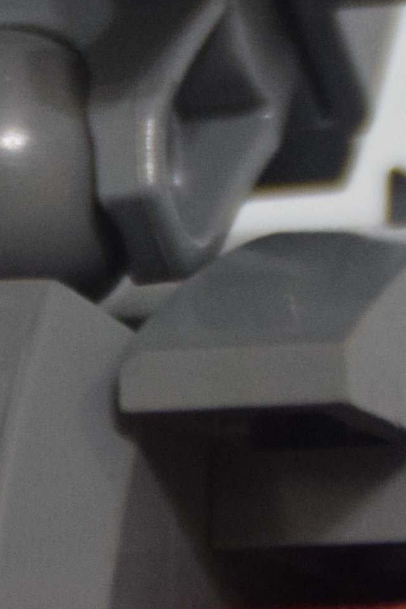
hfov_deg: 1.7
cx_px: -134
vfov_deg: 2.6
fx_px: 13377
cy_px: -686
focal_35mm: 791
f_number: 5.3
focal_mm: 85
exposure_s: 1/20
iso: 1000
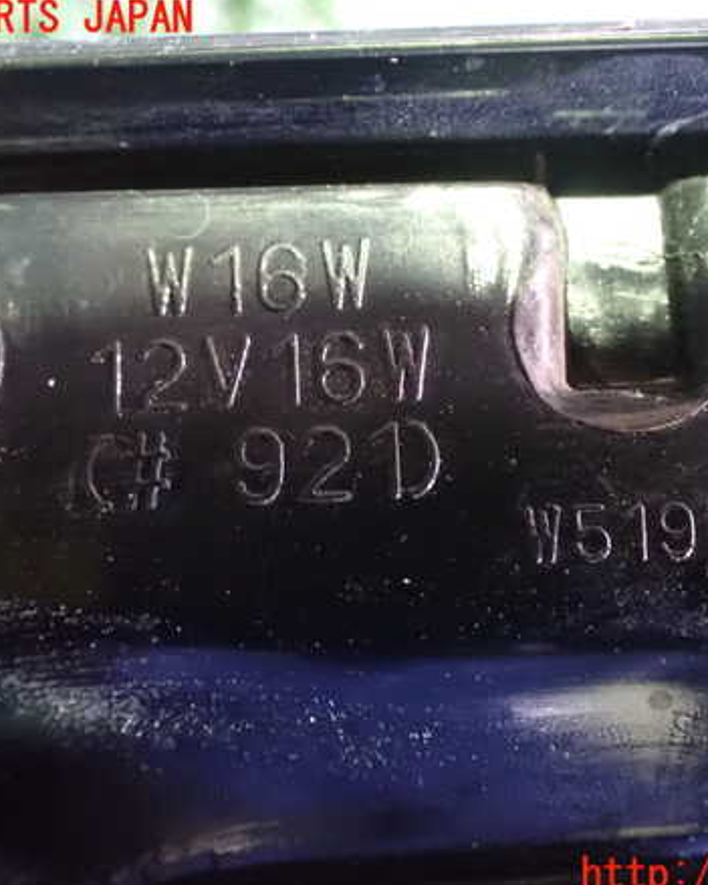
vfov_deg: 45.8
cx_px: 432
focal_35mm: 40
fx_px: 1048
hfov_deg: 37.2
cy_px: 448
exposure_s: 1/10
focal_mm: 5.4
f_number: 2.3
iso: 1600
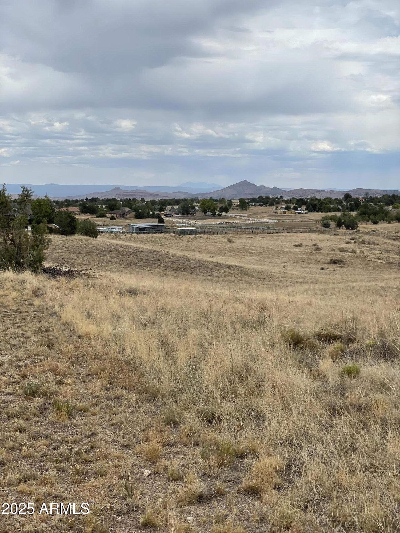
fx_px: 801
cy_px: 266
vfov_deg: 36.8
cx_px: 200
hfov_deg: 28.0
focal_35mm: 52
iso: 25
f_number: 2
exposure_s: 1/2660
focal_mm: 6
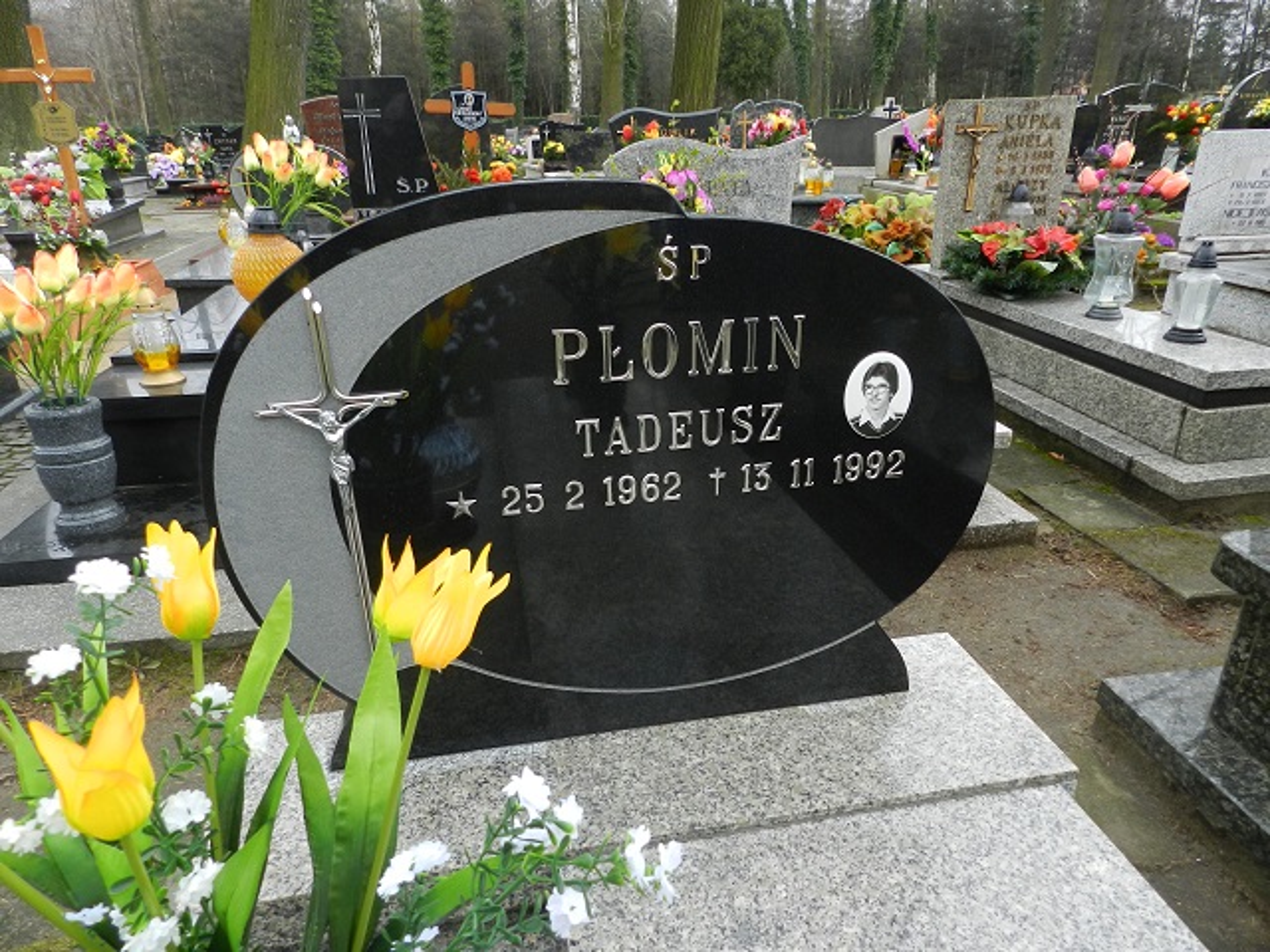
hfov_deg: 73.9
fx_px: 844
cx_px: 635
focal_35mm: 23
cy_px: 476
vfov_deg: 58.9
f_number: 3.4
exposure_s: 1/200
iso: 160
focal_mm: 4
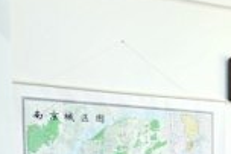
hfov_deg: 12.0
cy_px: 285
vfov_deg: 8.1
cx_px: 345
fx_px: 1045
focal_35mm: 163
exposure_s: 1/40
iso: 200
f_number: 2.8
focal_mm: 31
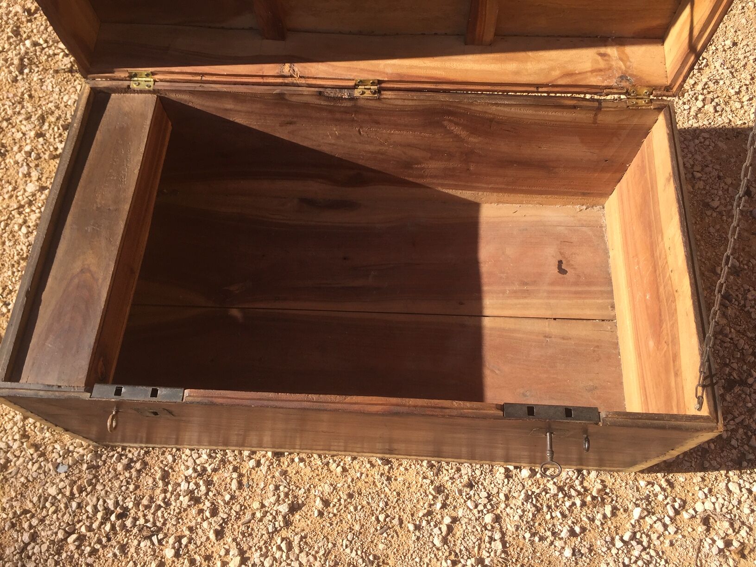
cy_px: 284
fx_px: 633
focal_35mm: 29
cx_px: 378
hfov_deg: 61.7
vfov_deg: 48.2
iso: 32
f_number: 2.2
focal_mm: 4.15
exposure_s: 1/842
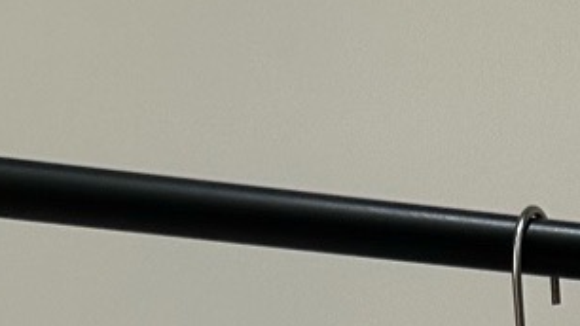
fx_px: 2245
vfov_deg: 6.3
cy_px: 1430
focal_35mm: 146
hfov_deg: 14.5
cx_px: 582
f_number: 1.78
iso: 80
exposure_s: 1/406
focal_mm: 6.86
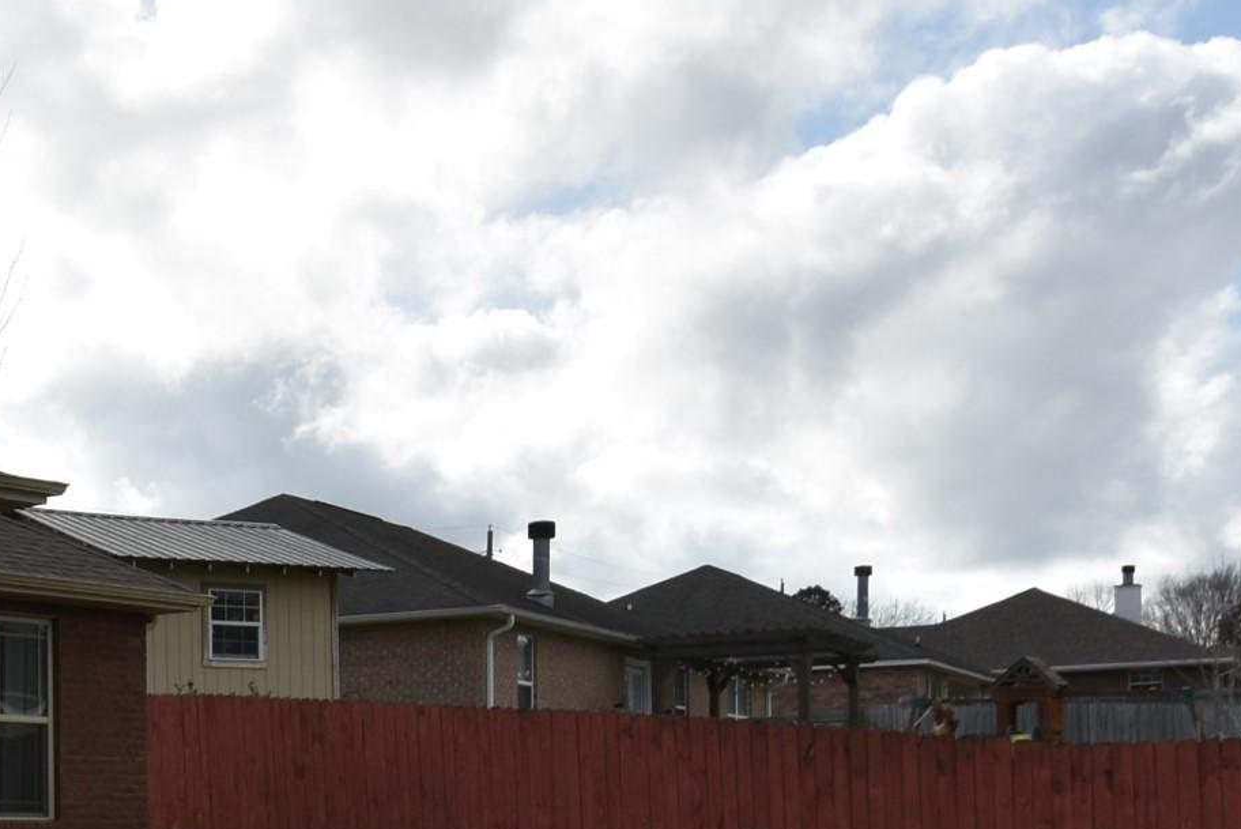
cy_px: 849
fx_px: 2380
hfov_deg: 25.7
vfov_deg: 19.1
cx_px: -304
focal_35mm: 69
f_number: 8
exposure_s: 1/500
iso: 160
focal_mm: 14
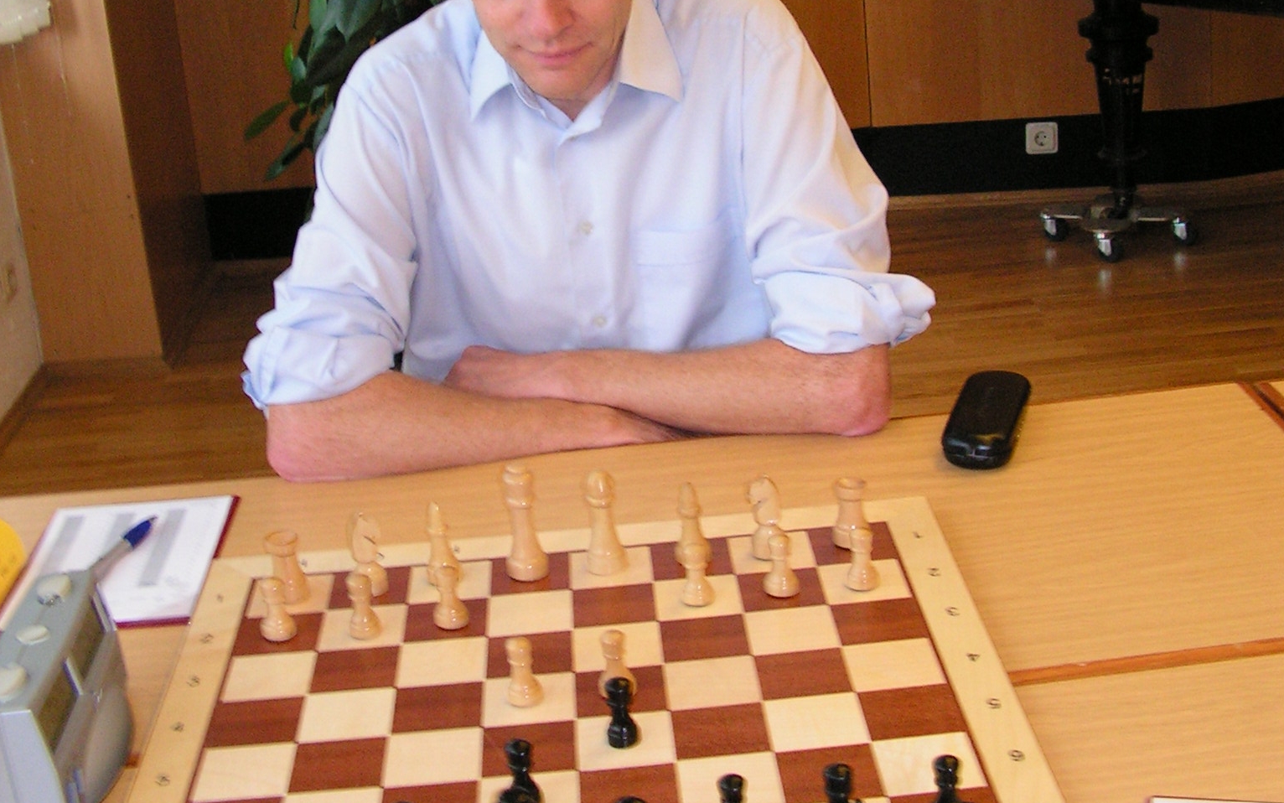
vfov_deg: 25.1
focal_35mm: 51
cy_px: 224
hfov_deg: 39.6
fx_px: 1785
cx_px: 642
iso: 200
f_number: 3.2
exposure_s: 1/40
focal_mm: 6
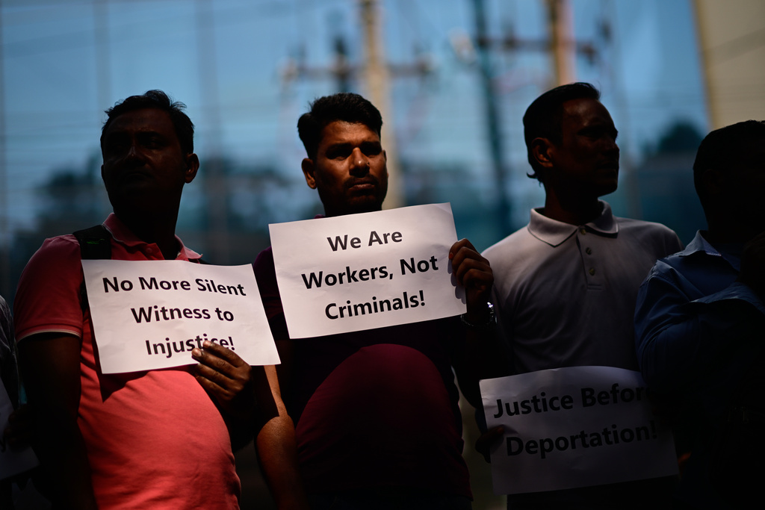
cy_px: 255
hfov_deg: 23.9
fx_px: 1806
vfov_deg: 16.1
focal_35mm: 85
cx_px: 382
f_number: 1.4
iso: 100
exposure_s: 1/6400
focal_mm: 85
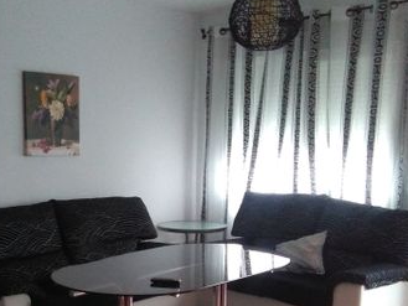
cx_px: 120
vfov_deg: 28.1
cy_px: 239
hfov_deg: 36.9
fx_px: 601
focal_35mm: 51
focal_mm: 2.34
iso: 400
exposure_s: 1/30
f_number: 2.2
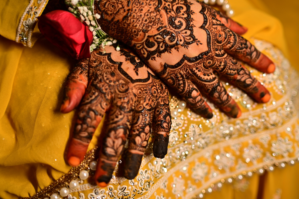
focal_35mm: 40
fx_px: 332
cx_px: 161
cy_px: 94
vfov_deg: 33.4
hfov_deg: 48.4
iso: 160
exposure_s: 1/400
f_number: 1.6
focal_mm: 35
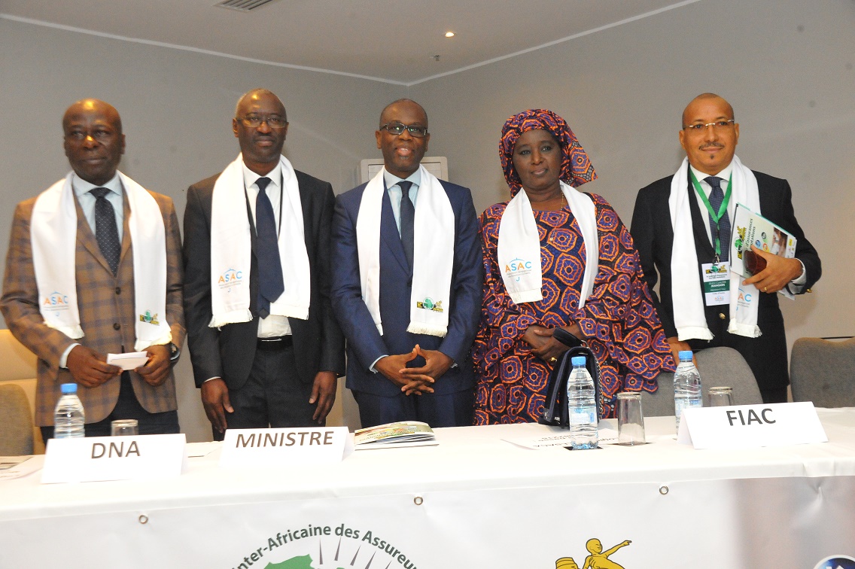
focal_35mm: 45
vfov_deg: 29.8
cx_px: 428
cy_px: 284
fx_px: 1068
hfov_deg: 43.6
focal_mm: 45
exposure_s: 1/100
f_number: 8
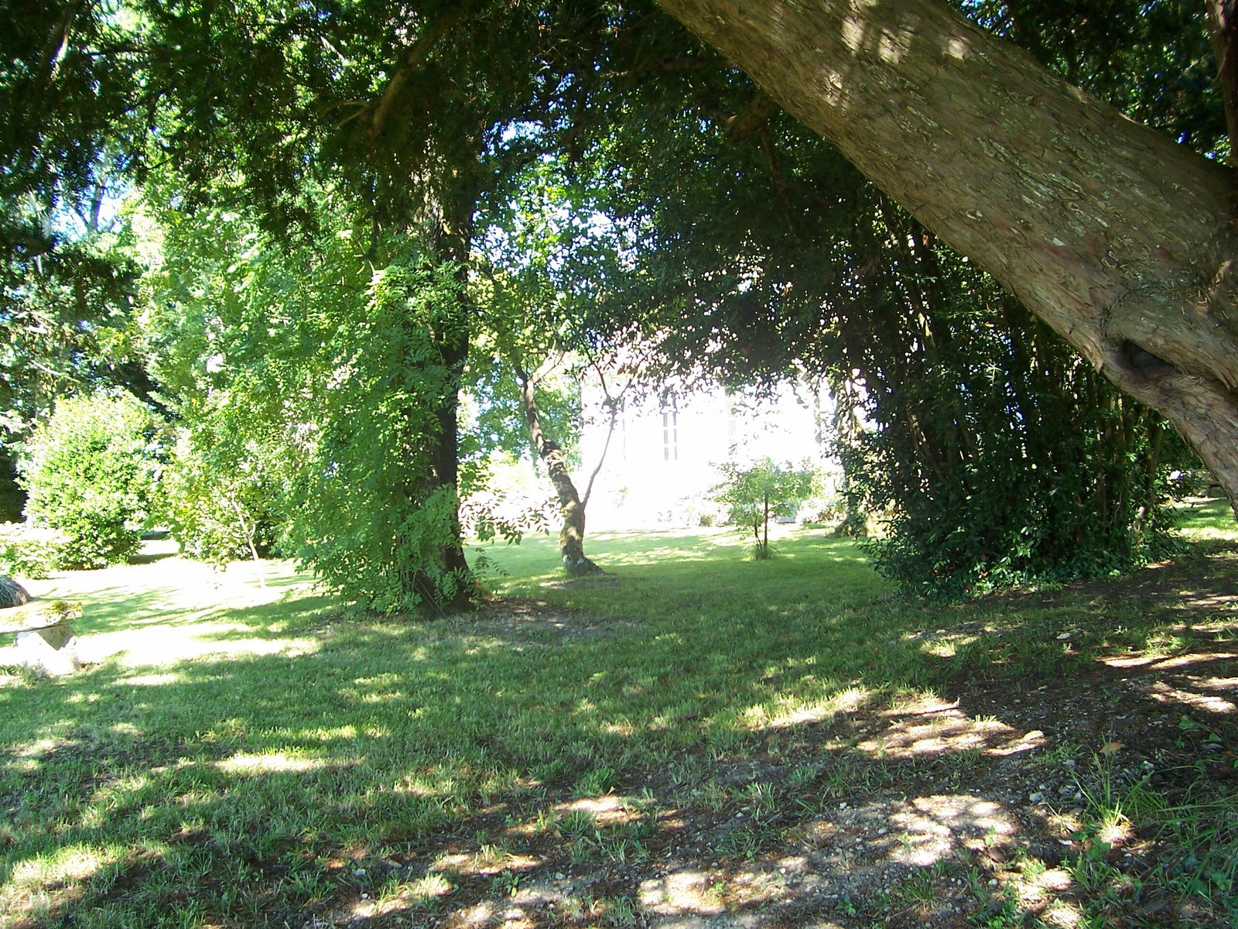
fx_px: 1216
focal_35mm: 34
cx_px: 619
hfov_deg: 54.0
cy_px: 464
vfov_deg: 41.8
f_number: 2.7
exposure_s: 1/60
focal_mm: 5.6
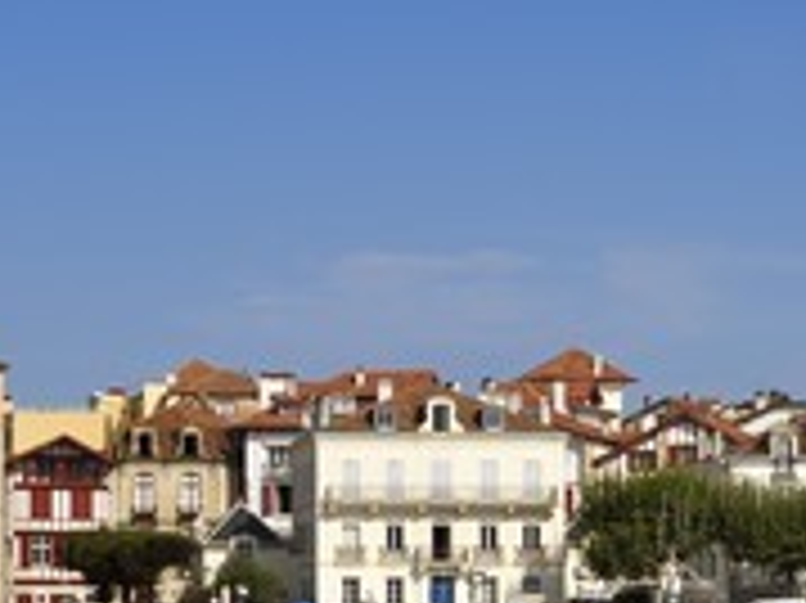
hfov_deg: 12.5
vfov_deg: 9.3
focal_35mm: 158
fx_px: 3676
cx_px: 459
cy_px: 585
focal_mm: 70
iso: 200
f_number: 16
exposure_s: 1/250
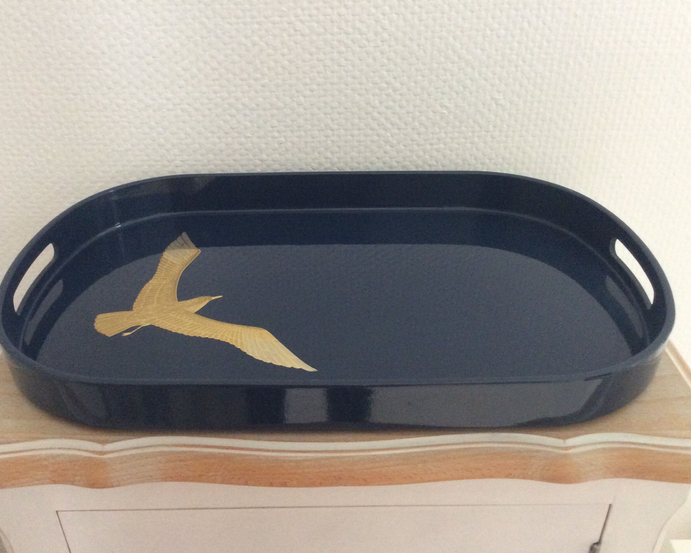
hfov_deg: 52.8
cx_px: 329
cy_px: 278
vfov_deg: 43.4
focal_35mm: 34
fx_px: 695
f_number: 2.4
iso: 320
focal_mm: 3.3
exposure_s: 1/17
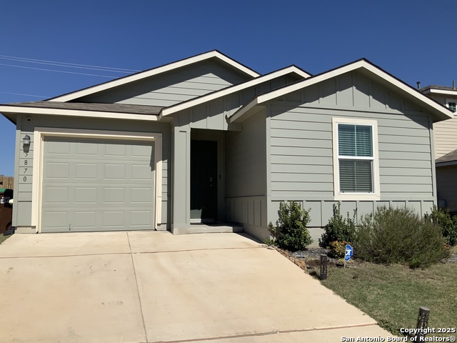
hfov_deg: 61.7
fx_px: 383
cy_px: 172
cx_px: 228
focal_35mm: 29
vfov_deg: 48.2
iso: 20
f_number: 1.8
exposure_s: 1/4785
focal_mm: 3
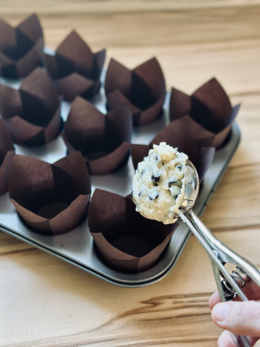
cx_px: 130
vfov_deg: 39.7
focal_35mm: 48
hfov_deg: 30.3
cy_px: 174
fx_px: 481
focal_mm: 6.86
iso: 320
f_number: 1.78
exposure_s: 1/60
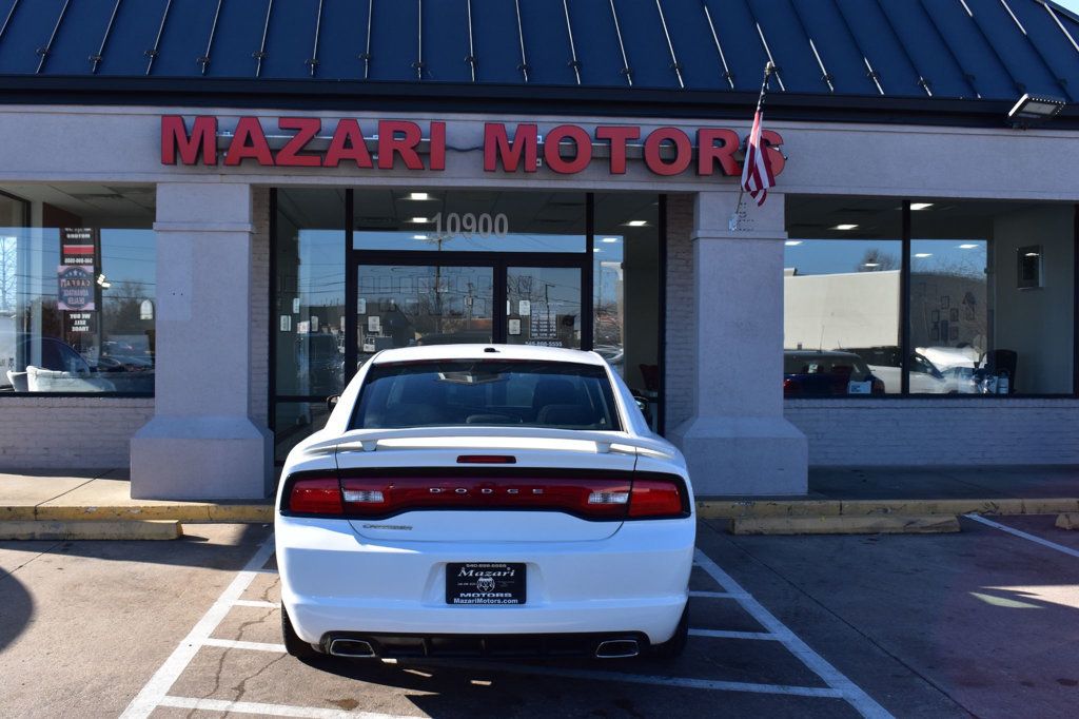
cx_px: 540
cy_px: 360
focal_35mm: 39
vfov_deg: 34.2
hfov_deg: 49.6
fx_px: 1168
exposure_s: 1/320
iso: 400
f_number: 10
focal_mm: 26
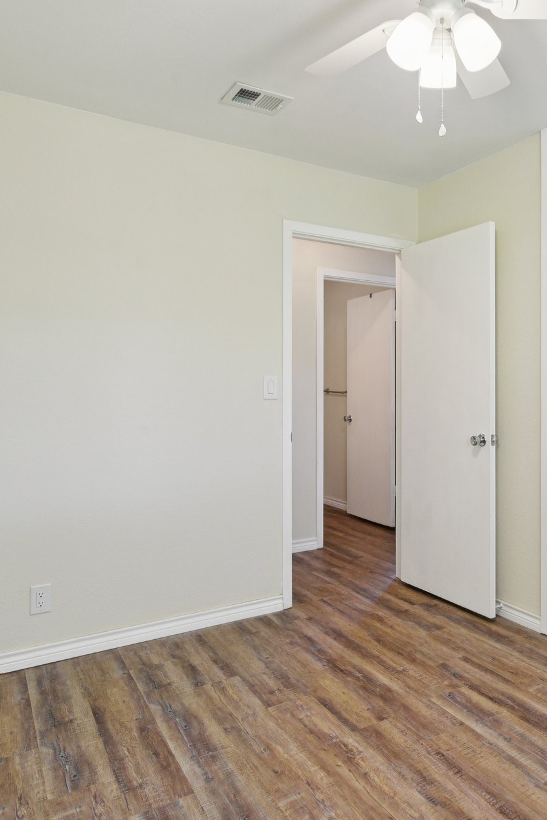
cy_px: 396
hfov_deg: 49.5
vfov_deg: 71.5
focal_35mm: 25
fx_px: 570
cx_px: 403
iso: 1800
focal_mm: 16
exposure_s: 1/15
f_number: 8
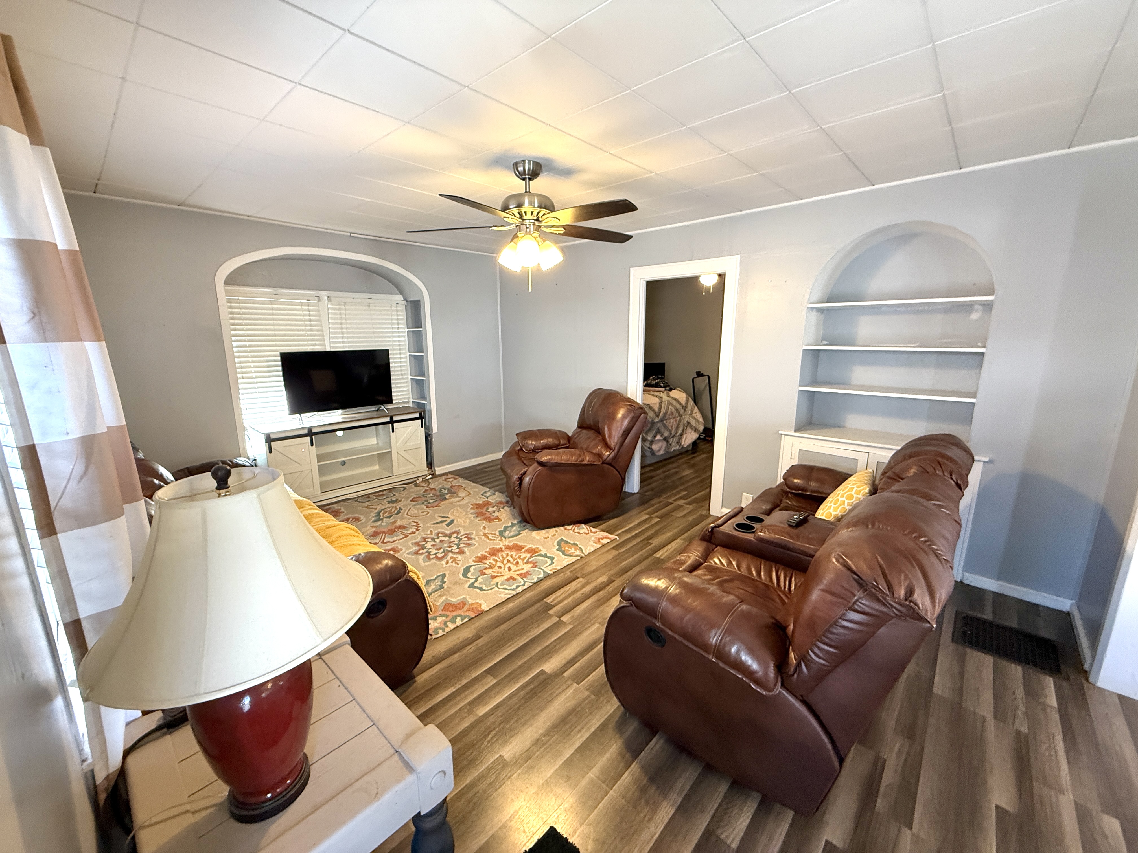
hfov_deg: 102.1
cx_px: 569
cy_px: 426
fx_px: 460
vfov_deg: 85.7
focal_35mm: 14
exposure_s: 1/60
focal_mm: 2.22
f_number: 2.2
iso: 400
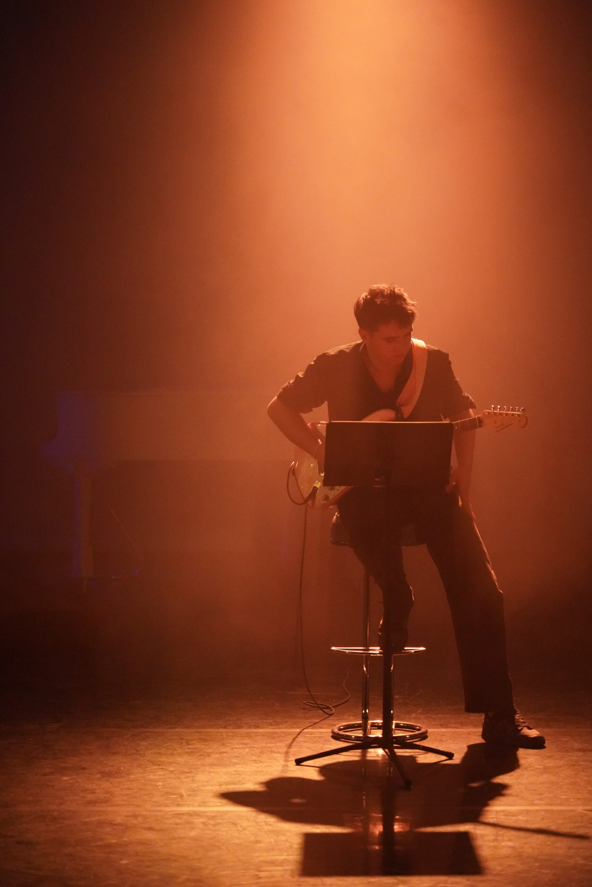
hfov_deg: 13.0
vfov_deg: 19.5
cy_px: 444
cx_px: 296
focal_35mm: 105
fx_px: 2589
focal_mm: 105
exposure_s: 1/40
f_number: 4
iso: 12800
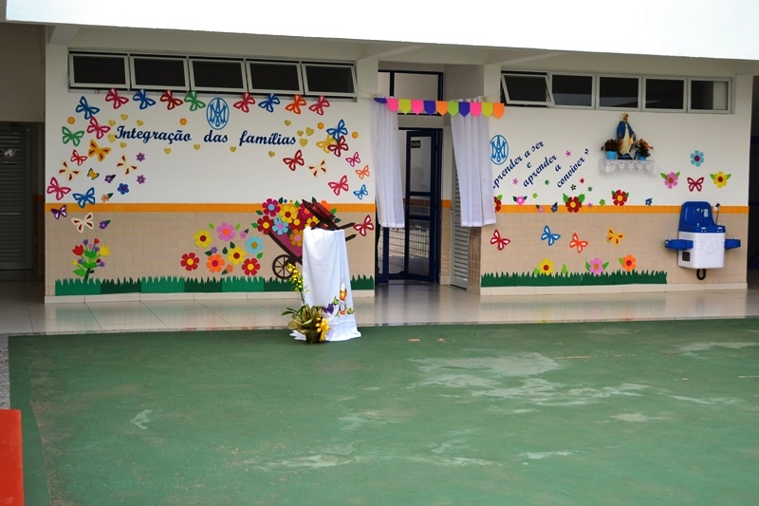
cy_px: 253
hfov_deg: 36.9
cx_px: 380
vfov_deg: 25.0
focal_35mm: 54
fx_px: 1138
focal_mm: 36
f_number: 6.3
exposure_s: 1/160
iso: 100
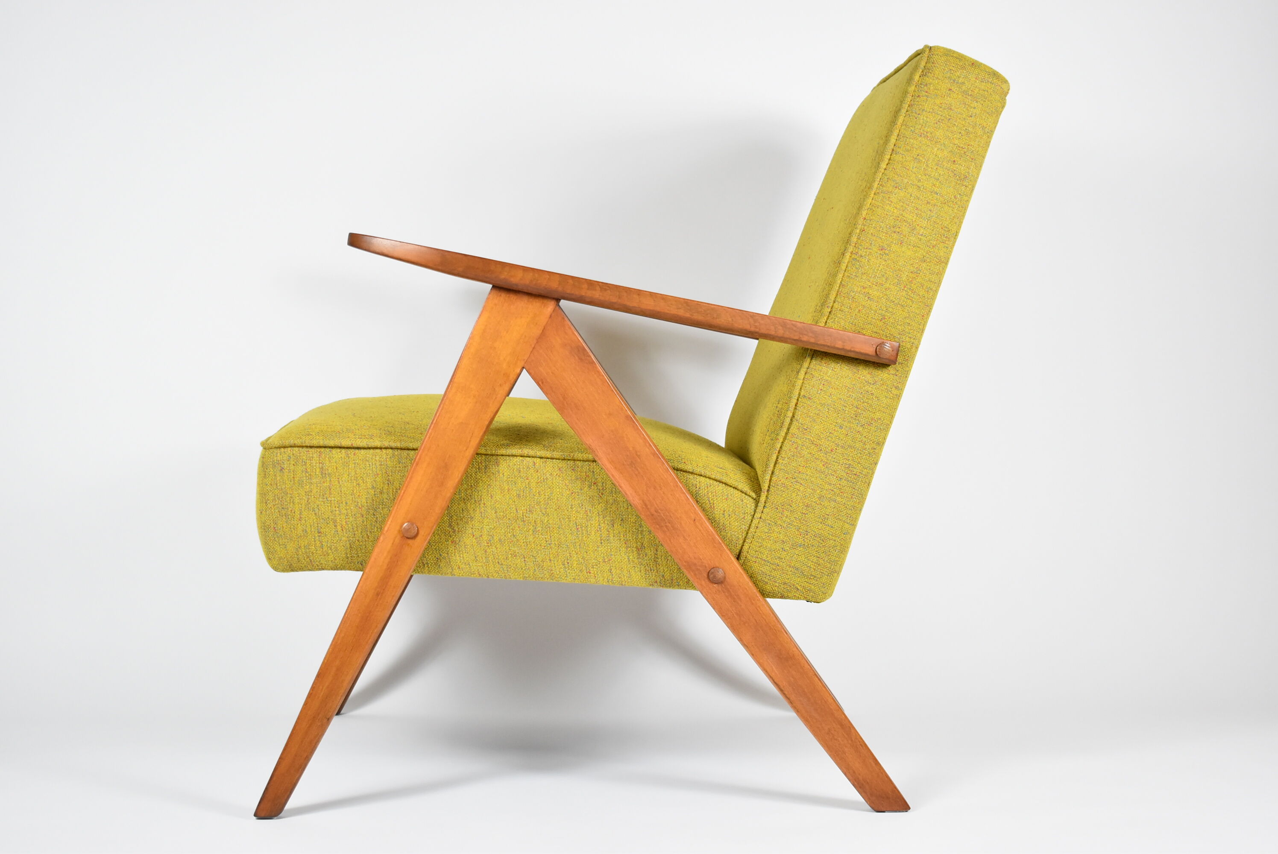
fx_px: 2132
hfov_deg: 33.4
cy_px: 427
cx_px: 639
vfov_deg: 22.7
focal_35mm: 60
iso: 1400
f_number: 4.8
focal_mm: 40
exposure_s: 1/125
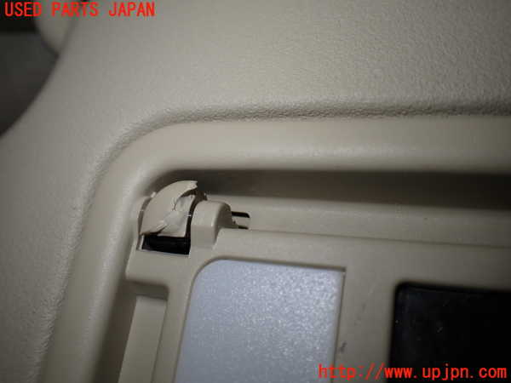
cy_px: 192
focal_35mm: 30
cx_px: 256
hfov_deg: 60.0
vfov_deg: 46.8
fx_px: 443
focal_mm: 5.4
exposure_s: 1/160
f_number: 2.3
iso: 100
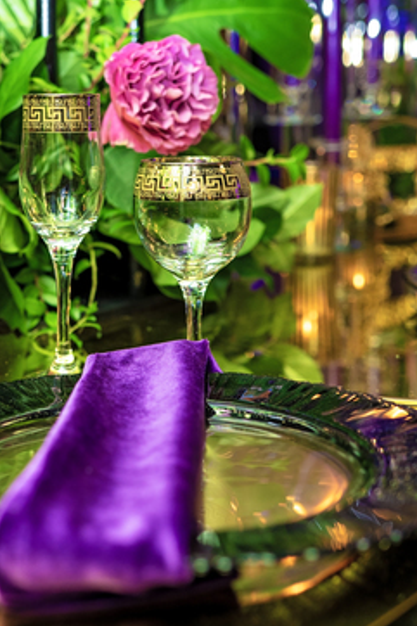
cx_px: 100
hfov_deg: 23.1
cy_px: 284
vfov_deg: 34.5
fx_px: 1009
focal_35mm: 58
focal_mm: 35
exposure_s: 1/200
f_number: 2.5
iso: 400
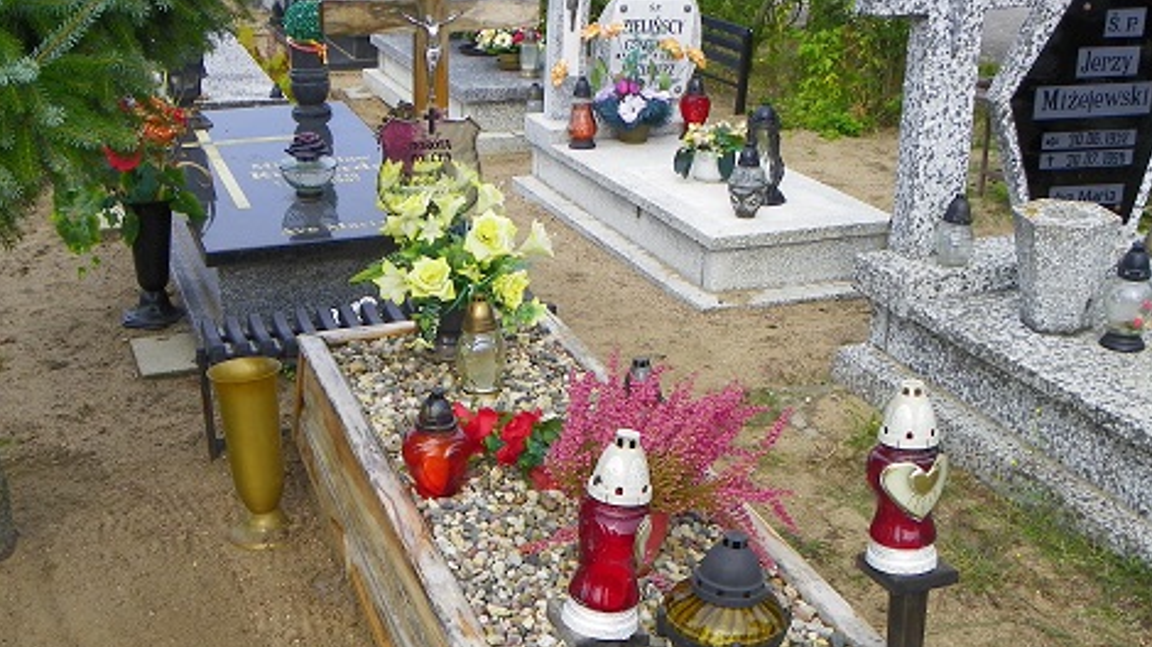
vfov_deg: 25.8
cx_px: 507
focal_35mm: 46
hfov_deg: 44.5
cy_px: 446
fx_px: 1405
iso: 64
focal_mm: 5.5
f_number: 4
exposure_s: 1/125
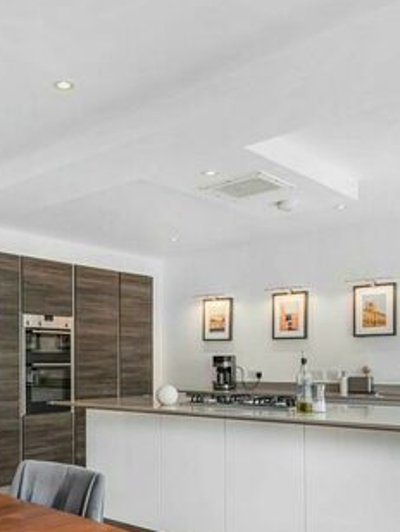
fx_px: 570
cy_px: 368
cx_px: 81
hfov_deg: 37.3
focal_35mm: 37
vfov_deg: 49.0
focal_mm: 17
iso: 500
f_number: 8
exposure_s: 1/20
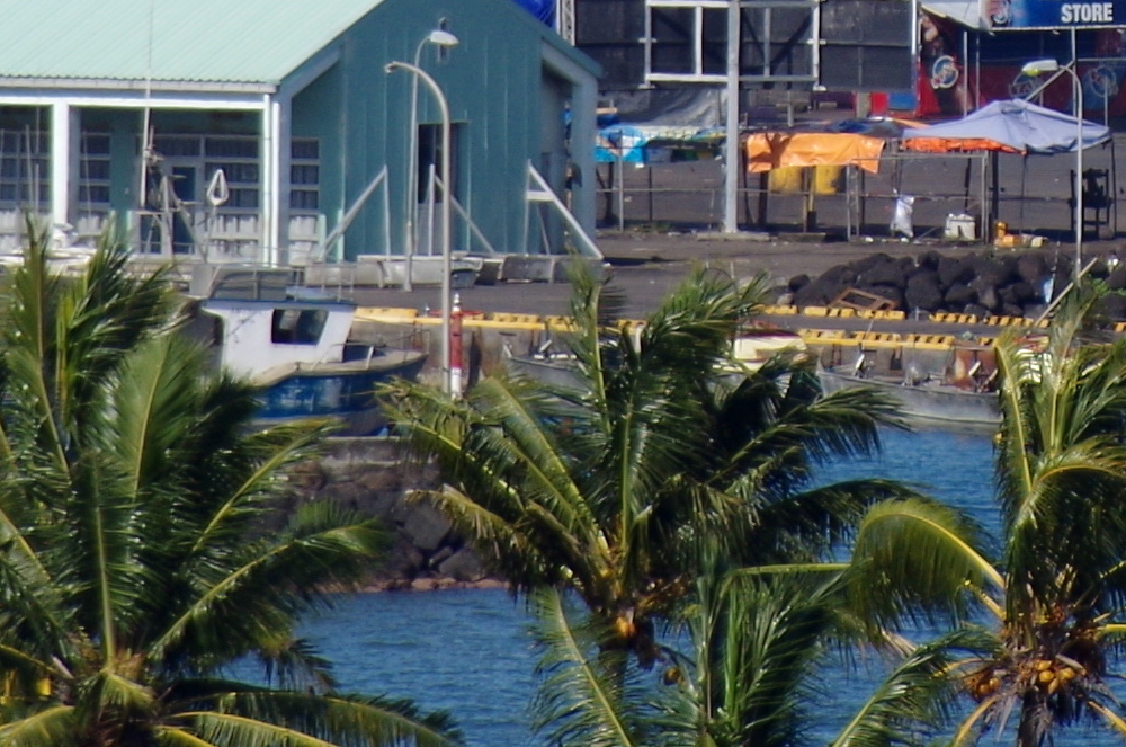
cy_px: -427
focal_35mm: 1478
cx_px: 1106
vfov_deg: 0.9
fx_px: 46147
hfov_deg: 1.4
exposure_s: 1/250
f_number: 6.3
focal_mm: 200
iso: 100
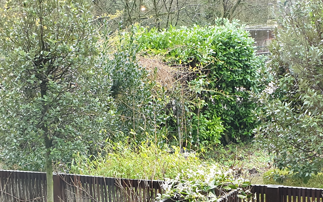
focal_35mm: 76
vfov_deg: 16.7
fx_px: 669
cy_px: 220
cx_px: 223
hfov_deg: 26.9
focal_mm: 4.3
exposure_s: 1/50
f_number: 2.4
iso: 125
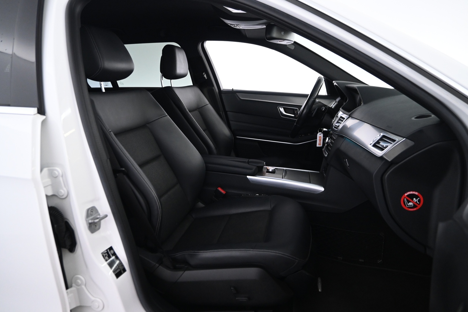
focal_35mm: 24
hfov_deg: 73.7
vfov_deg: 53.1
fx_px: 312
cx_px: 234
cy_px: 156
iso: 1600
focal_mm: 16
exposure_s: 1/20
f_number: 3.5
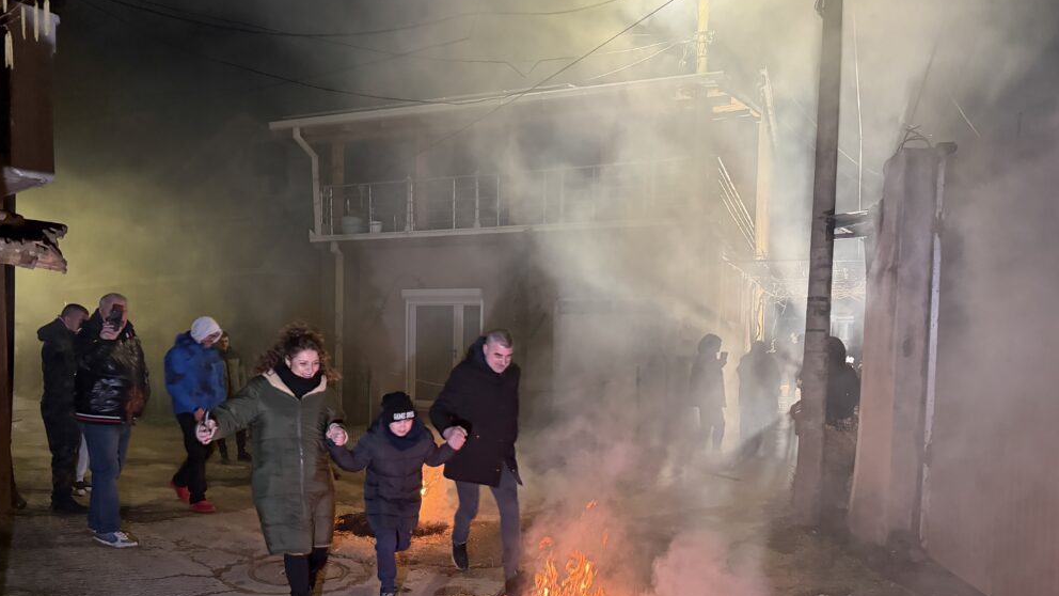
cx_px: 513
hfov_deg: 69.8
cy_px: 396
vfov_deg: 42.3
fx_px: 758
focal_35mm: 27
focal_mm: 6.76
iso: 1000
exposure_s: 1/40
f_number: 1.78
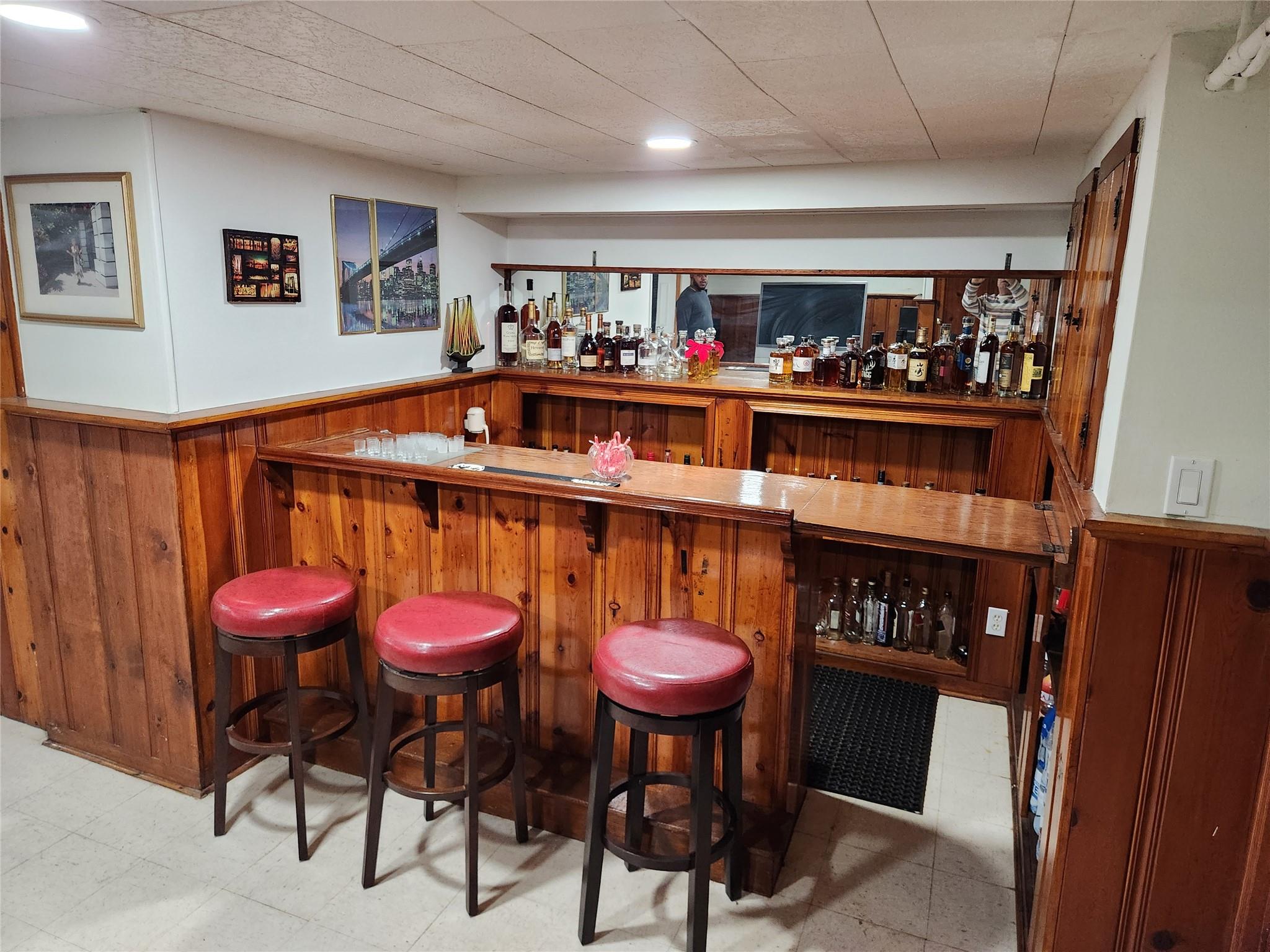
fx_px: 844
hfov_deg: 73.9
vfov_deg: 58.9
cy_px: 476
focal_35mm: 23
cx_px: 635
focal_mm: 5.4
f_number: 1.8
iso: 800
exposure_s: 1/120
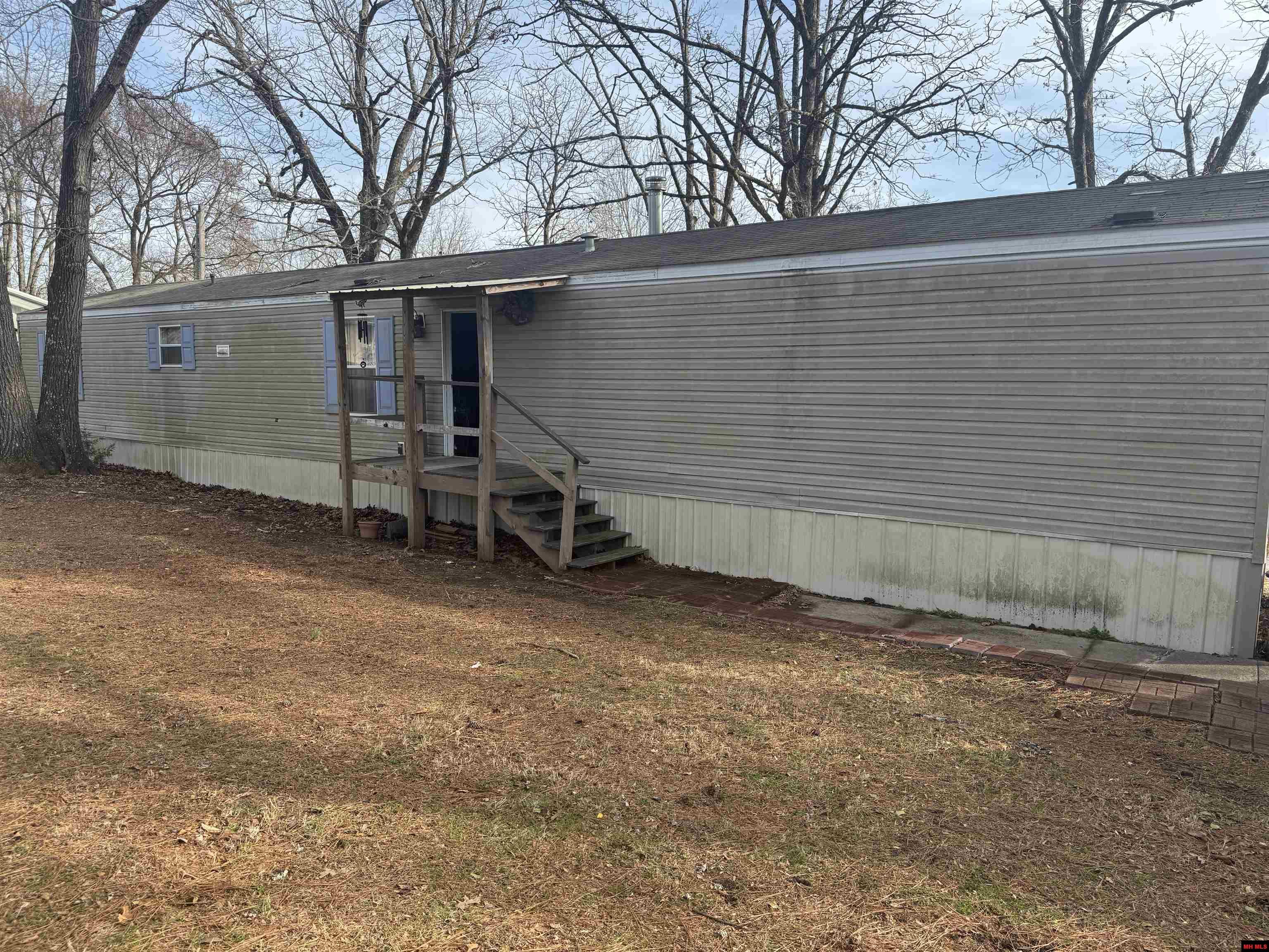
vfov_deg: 56.8
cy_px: 476
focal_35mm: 24
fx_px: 880
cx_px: 634
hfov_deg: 71.6
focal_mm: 6.76
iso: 80
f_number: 1.78
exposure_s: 1/1215
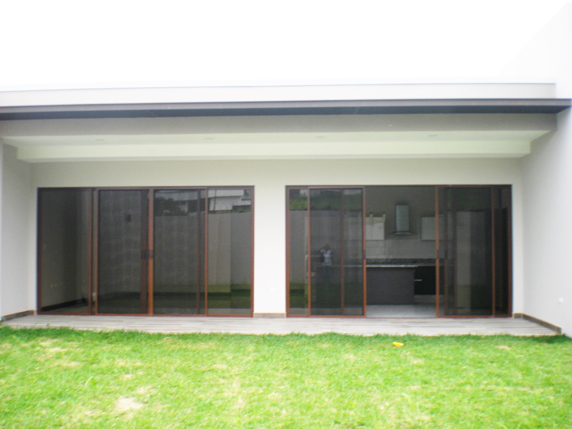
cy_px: 214
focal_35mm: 38
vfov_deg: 37.7
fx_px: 628
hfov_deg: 49.0
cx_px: 286
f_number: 4.6
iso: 64
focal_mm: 6.3
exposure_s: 1/230
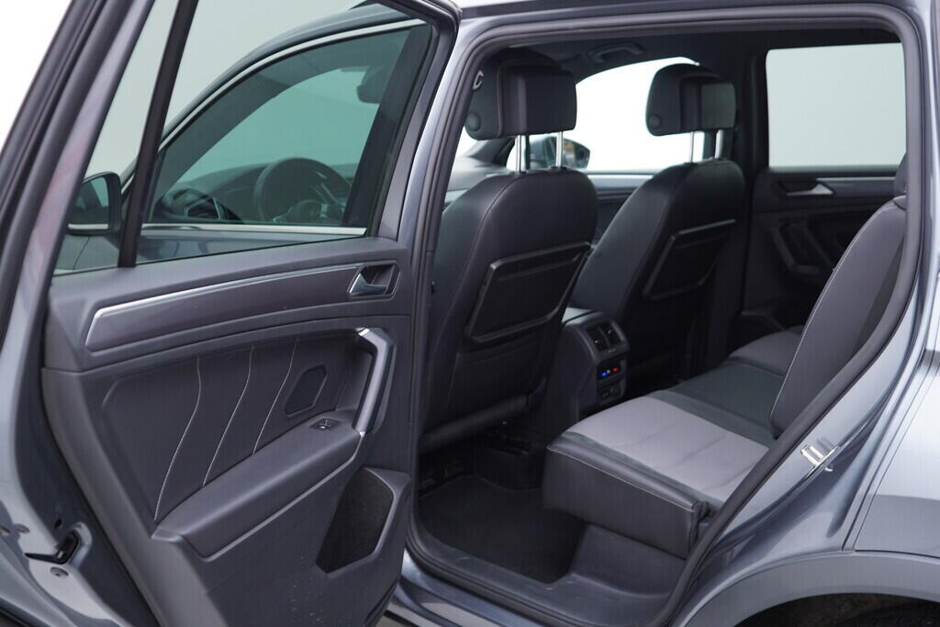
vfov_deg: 36.9
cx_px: 470
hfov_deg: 53.1
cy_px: 314
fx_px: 940
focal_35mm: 36
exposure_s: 1/40
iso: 160
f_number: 2.8
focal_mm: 24
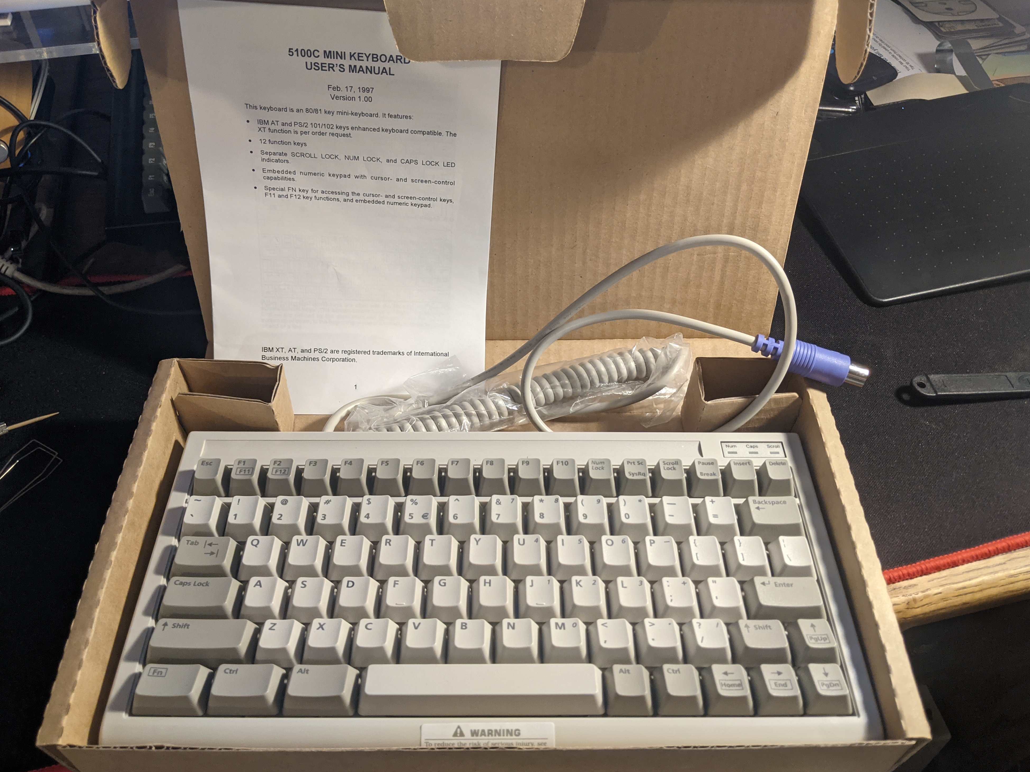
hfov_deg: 63.4
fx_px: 833
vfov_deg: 49.7
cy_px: 390
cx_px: 517
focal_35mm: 28
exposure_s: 1/50
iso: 196
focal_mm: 4.44
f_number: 1.8
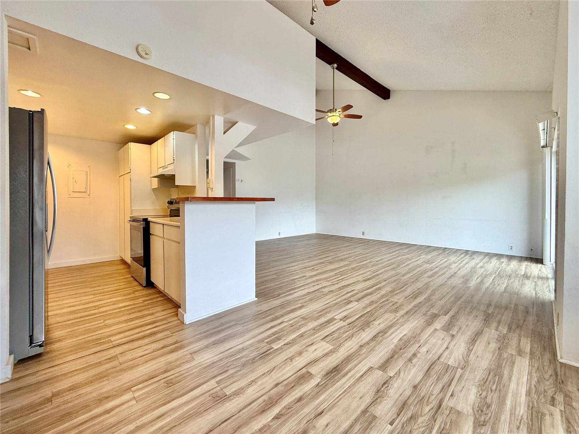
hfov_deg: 102.1
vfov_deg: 85.7
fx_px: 234
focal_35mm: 14
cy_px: 217
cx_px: 290
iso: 125
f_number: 2.2
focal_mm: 2.22
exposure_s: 1/120
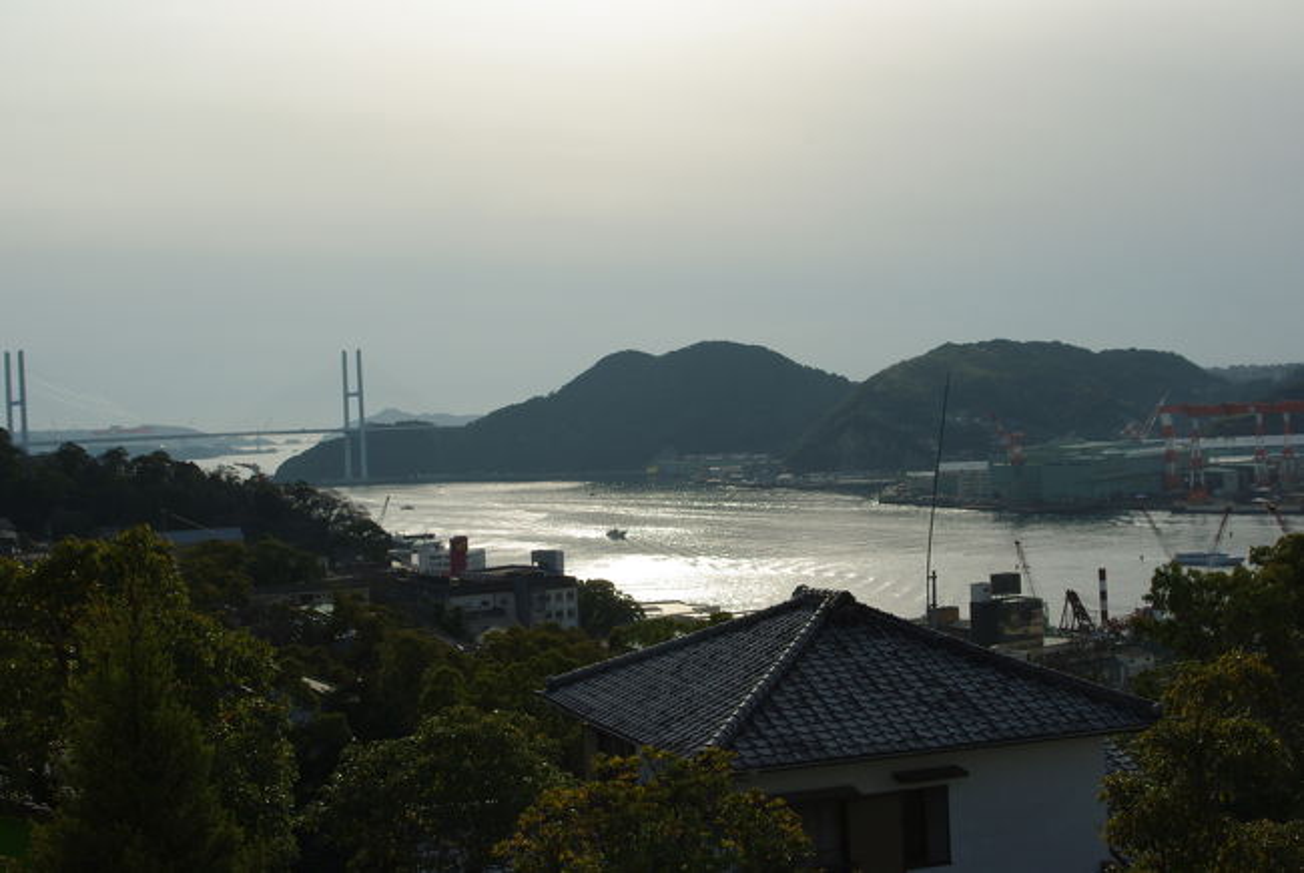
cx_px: 652
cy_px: 436
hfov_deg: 40.3
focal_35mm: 49
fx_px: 1777
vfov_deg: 27.6
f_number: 11
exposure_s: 1/500
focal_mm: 32.5
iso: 200
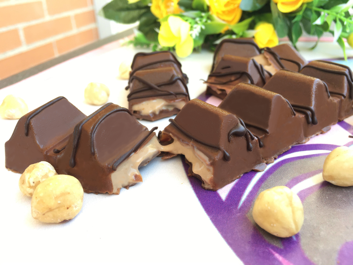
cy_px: 132
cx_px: 176
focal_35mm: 29
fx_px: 296
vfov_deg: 48.2
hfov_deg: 61.7
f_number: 2.2
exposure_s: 1/50
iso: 32
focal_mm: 4.15
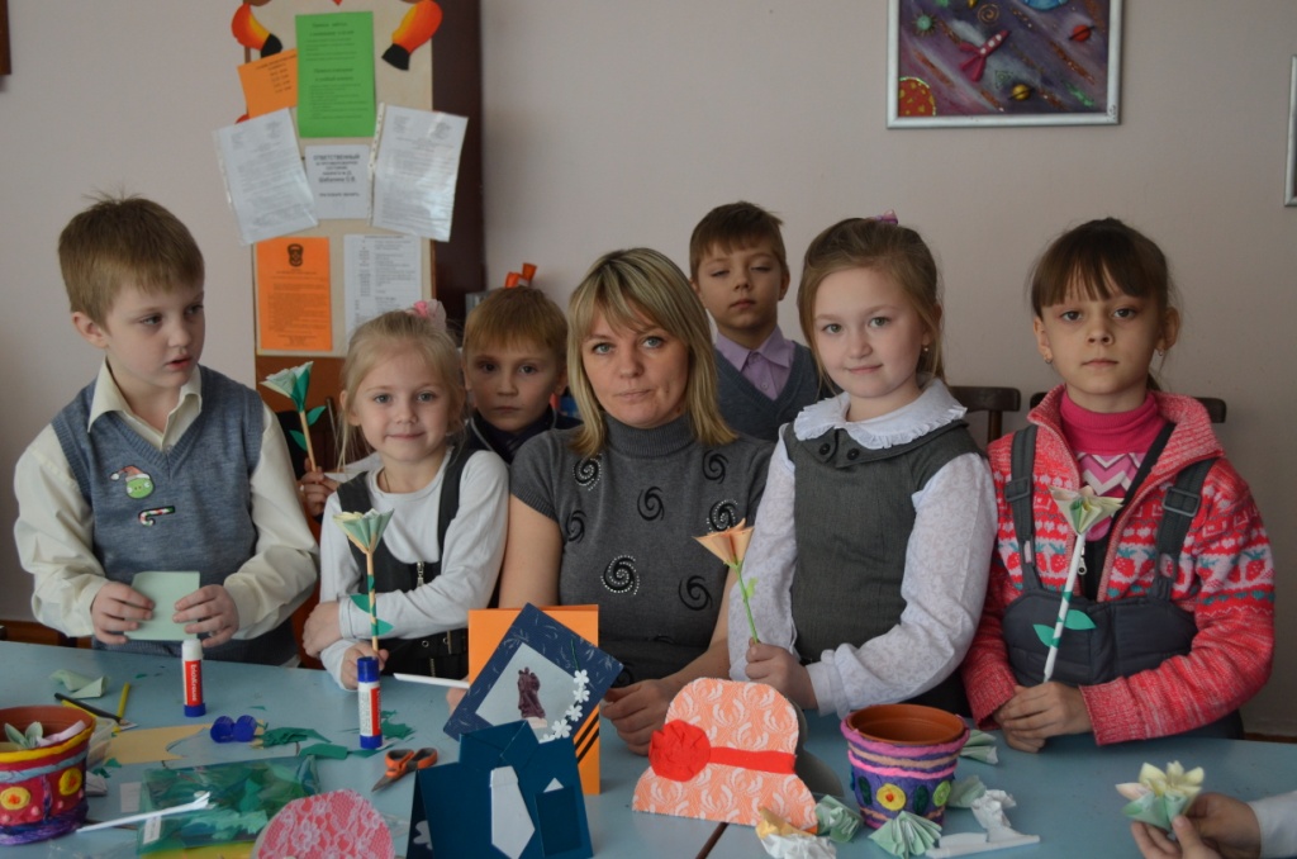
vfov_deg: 27.9
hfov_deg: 41.2
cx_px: 648
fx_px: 1726
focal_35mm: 48
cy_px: 430
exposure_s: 1/60
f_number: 4.8
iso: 800
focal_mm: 32
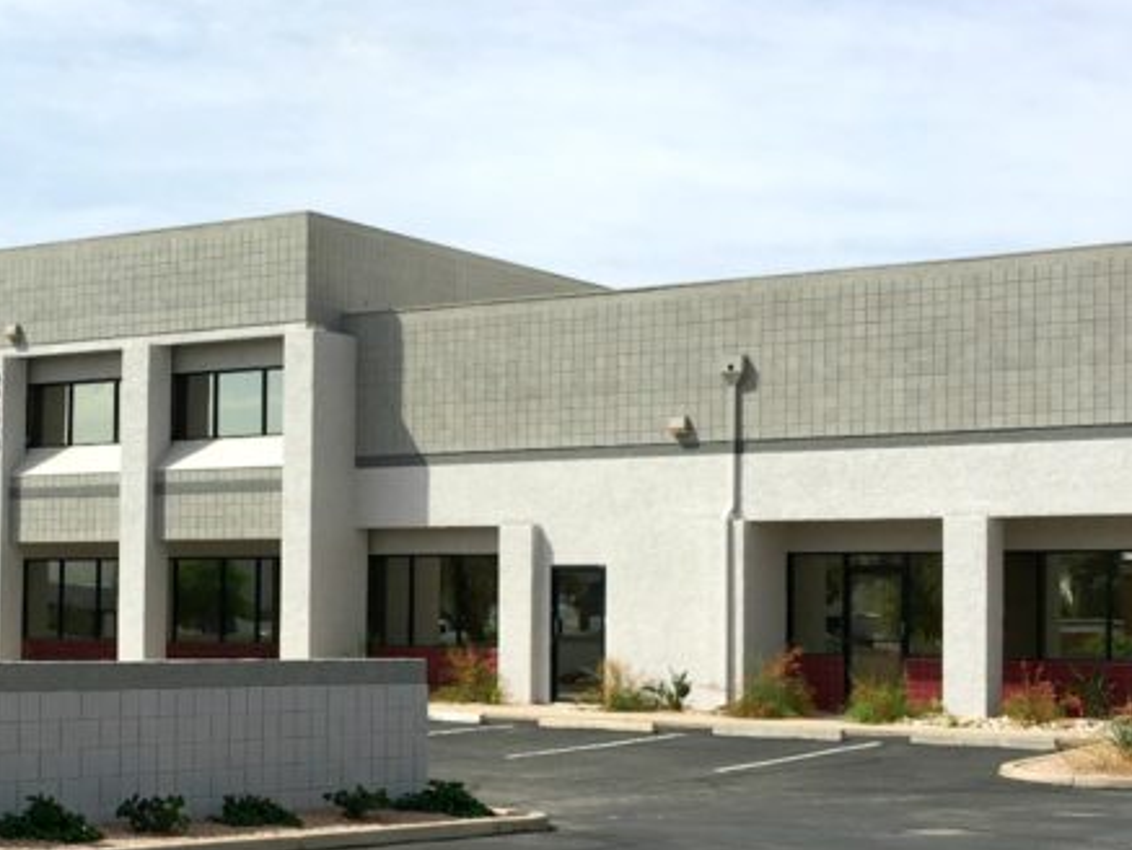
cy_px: 591
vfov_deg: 21.5
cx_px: 306
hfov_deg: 28.2
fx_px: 2224
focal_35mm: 68
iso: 25
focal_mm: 4.15
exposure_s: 1/1832
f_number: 2.2
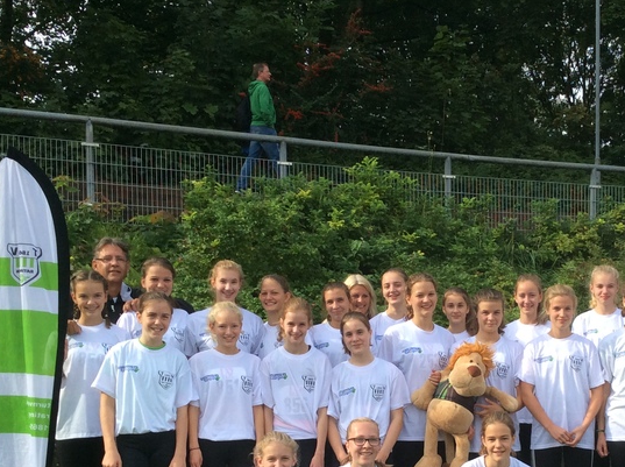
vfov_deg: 25.0
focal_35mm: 57
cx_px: 431
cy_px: 404
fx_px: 1028
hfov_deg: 33.4
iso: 32
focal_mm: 3.3
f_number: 2.4
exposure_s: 1/608
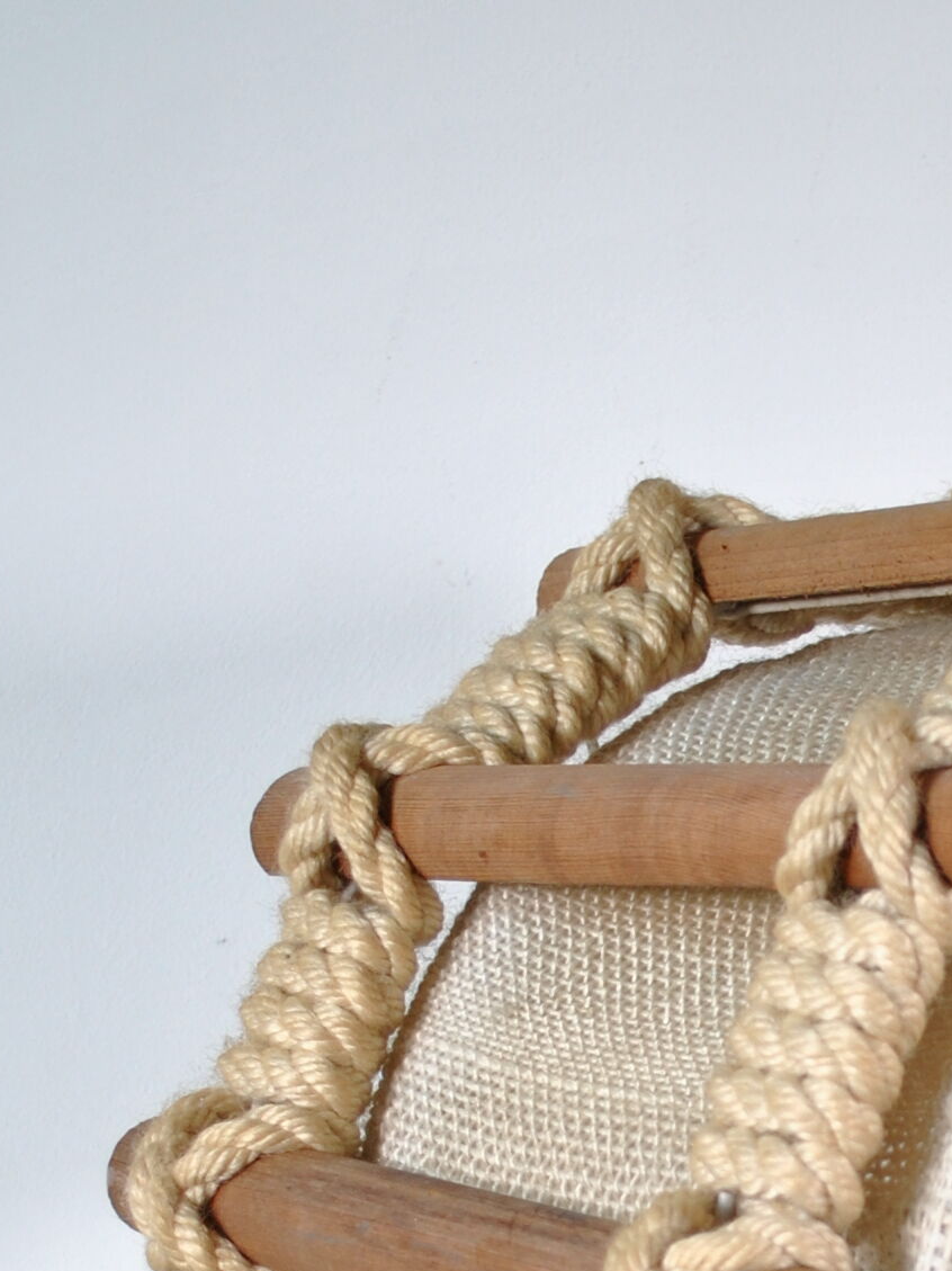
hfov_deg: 13.3
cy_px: 1270
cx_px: 1035
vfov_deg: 17.6
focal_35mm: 109
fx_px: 3999
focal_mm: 22
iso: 200
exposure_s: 1/125
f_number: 4
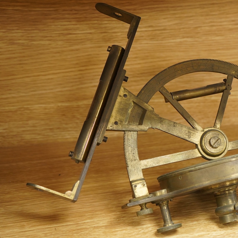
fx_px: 552
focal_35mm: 71
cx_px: 178
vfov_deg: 24.3
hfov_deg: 24.1
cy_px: 102
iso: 2500
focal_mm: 43
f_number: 4.5
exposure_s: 1/160
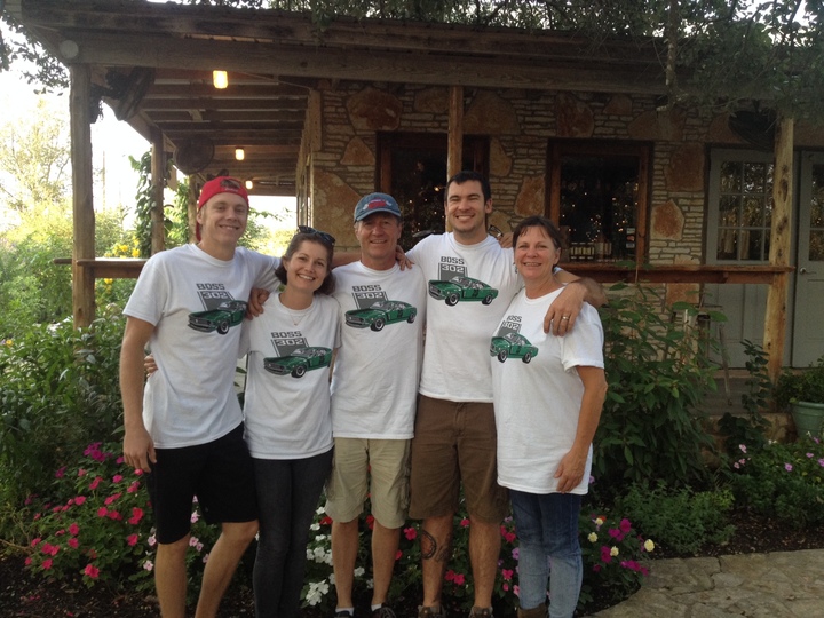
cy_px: 309
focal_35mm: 35
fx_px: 833
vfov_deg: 40.7
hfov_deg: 52.6
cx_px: 412
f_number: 2.4
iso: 100
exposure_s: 1/120
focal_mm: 4.28
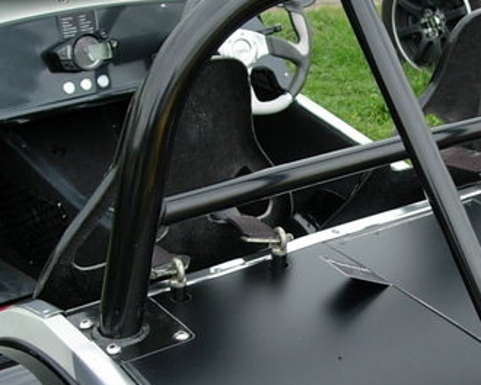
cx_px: 357
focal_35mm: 72
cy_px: 277
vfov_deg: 21.1
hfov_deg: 26.1
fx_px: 1025
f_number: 2.8
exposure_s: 1/235
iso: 64
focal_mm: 7.8
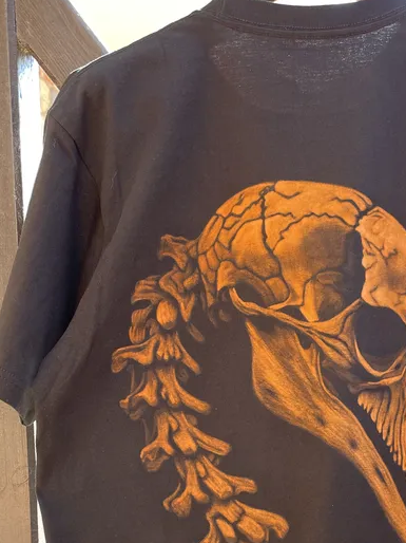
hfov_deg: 28.0
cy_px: 369
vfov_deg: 37.1
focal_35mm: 51
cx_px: 323
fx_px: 798
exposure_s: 1/121
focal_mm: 4.2
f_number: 1.6
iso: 50
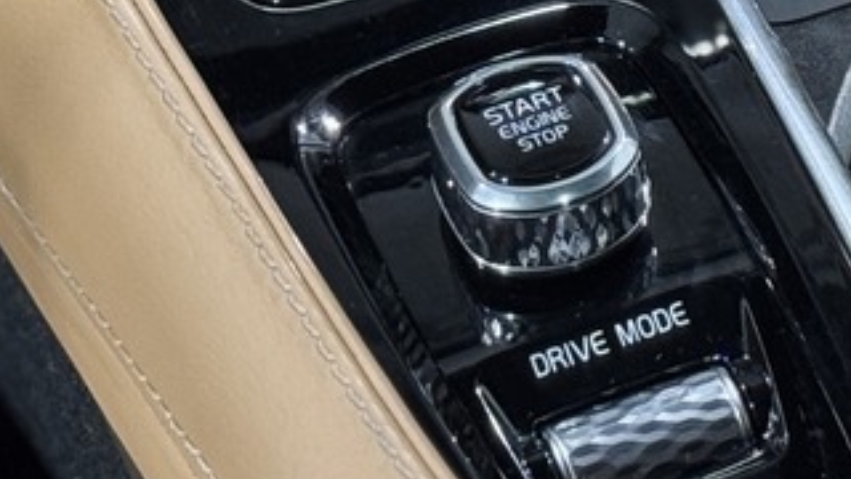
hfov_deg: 9.1
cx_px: 949
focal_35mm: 235
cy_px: -160
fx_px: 5303
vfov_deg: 5.1
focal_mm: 6.76
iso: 200
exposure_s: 1/50
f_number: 1.78
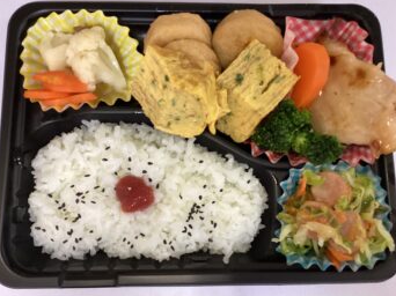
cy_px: 145
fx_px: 389
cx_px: 208
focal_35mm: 34
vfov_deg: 41.7
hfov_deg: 54.0
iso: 250
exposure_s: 1/60
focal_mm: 3.3
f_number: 2.4
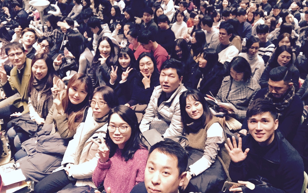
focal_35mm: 33
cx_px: 154
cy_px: 101
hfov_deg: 58.1
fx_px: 277
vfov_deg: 38.3
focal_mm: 2.65
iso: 320
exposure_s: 1/20
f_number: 2.2
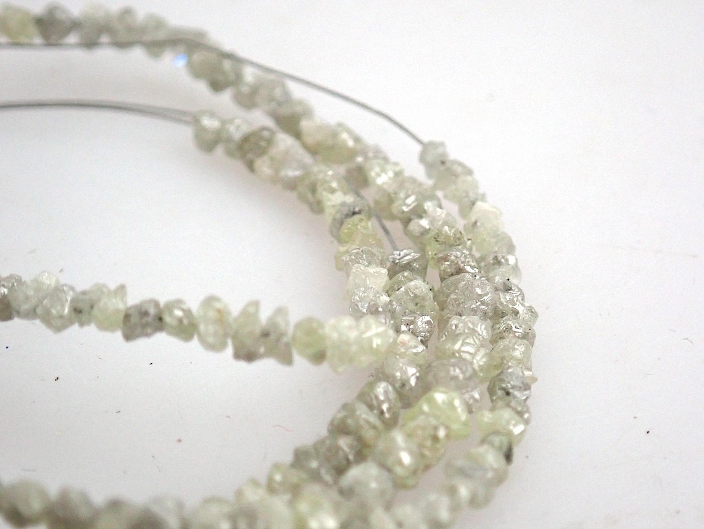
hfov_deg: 19.6
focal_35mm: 100
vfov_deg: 14.8
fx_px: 2034
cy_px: 264
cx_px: 352
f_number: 4.9
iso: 640
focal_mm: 18
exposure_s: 1/100
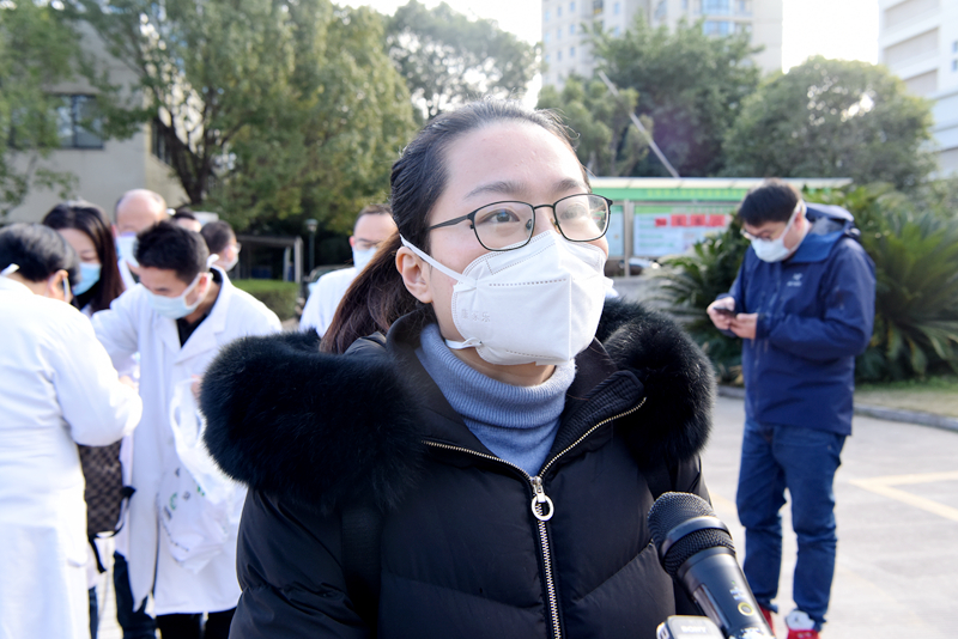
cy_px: 320
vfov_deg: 36.9
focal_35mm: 36
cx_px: 479
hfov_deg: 53.1
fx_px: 958
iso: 800
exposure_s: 1/250
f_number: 8
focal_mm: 36
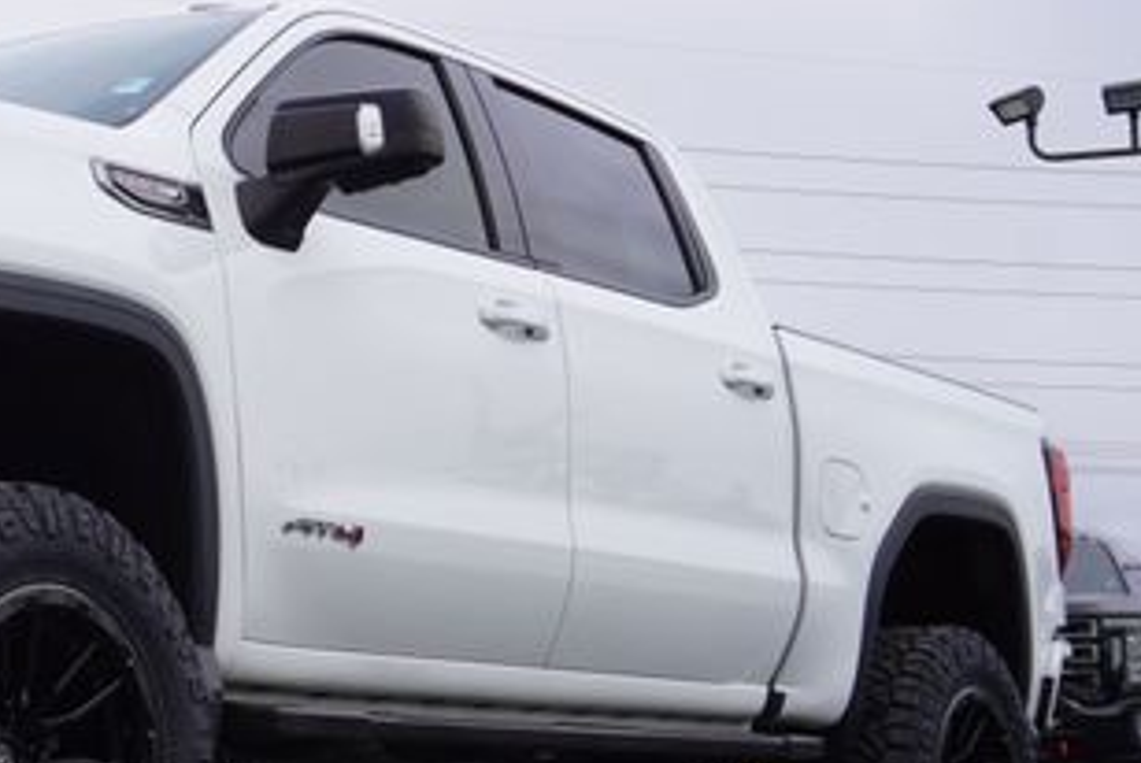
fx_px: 2666
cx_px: 30
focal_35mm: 84
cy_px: 456
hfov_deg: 23.3
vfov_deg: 16.3
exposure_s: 1/125
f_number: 9
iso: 100
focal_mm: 27
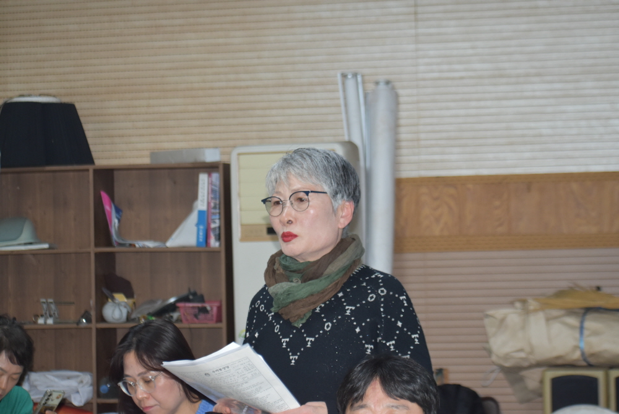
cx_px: 310
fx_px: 1806
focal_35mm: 105
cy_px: 207
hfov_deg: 19.4
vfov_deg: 13.1
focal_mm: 70
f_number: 4.5
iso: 900
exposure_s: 1/60
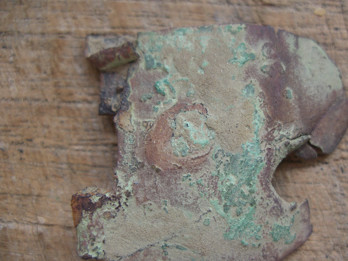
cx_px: 201
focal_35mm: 43
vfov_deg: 33.6
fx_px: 433
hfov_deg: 43.7
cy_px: 146
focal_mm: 7.8
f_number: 2.8
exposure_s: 1/40
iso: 160
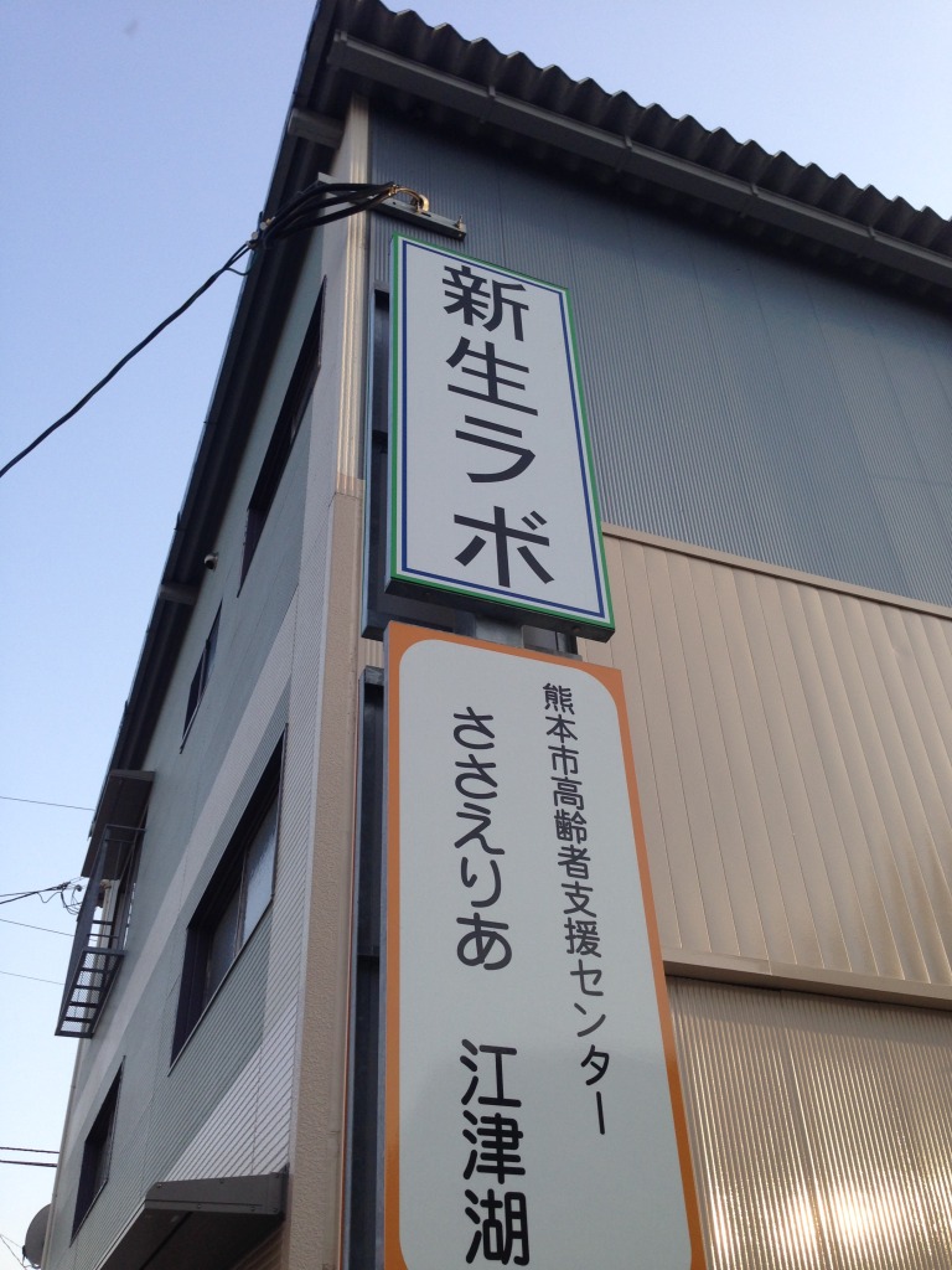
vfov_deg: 55.4
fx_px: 1210
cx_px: 476
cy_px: 635
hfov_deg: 42.9
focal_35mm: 33
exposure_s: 1/390
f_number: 2.4
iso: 50
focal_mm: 4.12
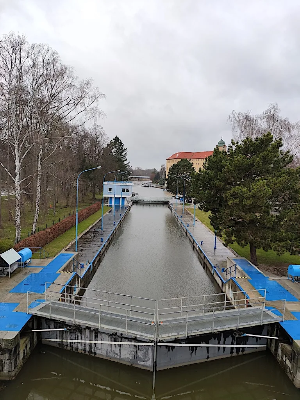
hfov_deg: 53.1
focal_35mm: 26
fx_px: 300
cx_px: 150
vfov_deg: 67.3
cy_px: 200
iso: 112
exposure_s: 1/807
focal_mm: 4.77
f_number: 1.75
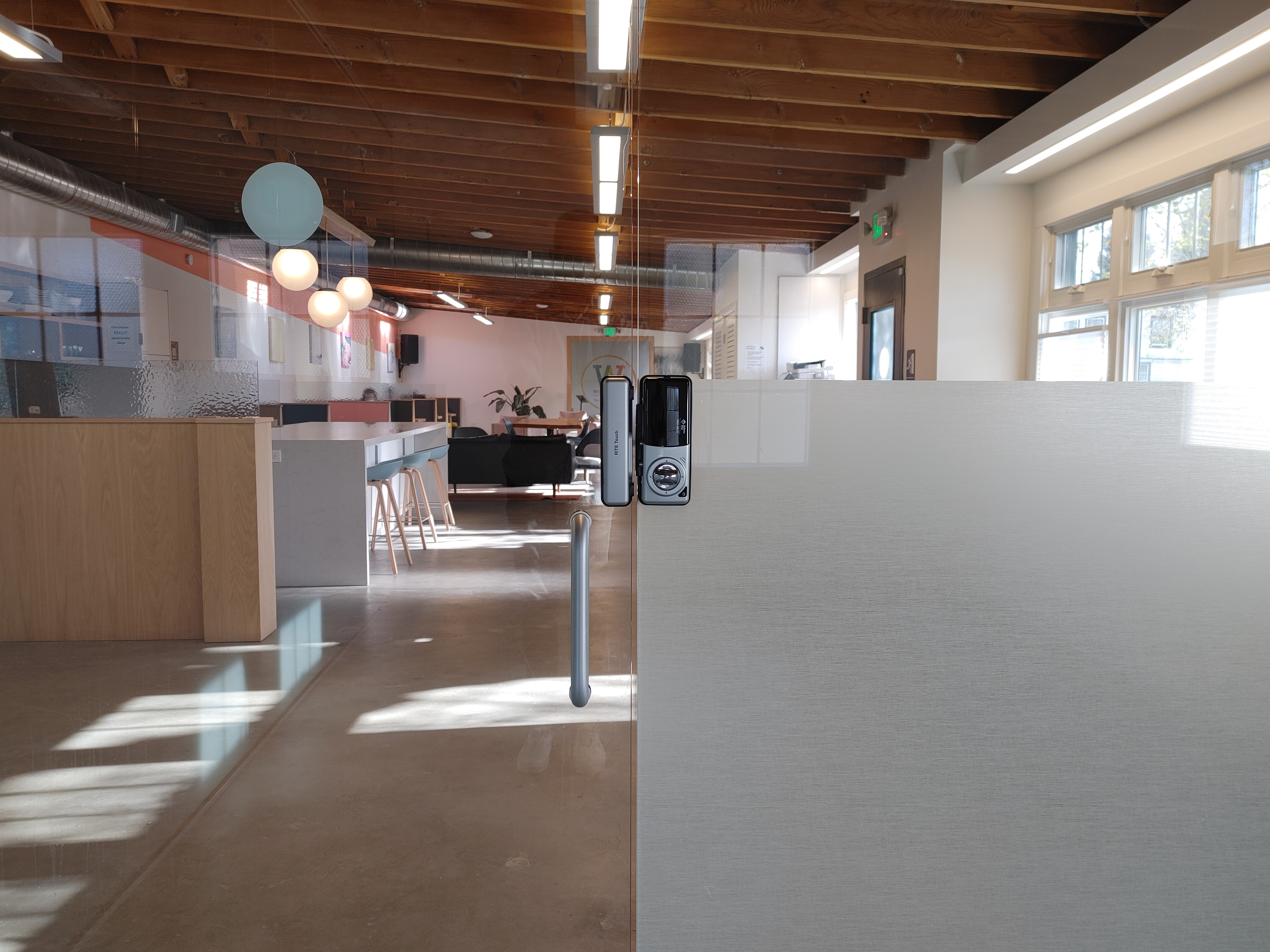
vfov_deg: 49.7
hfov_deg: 63.4
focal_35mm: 28
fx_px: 1027
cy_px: 476
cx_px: 635
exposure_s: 1/75
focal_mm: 5.58
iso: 50
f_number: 1.8
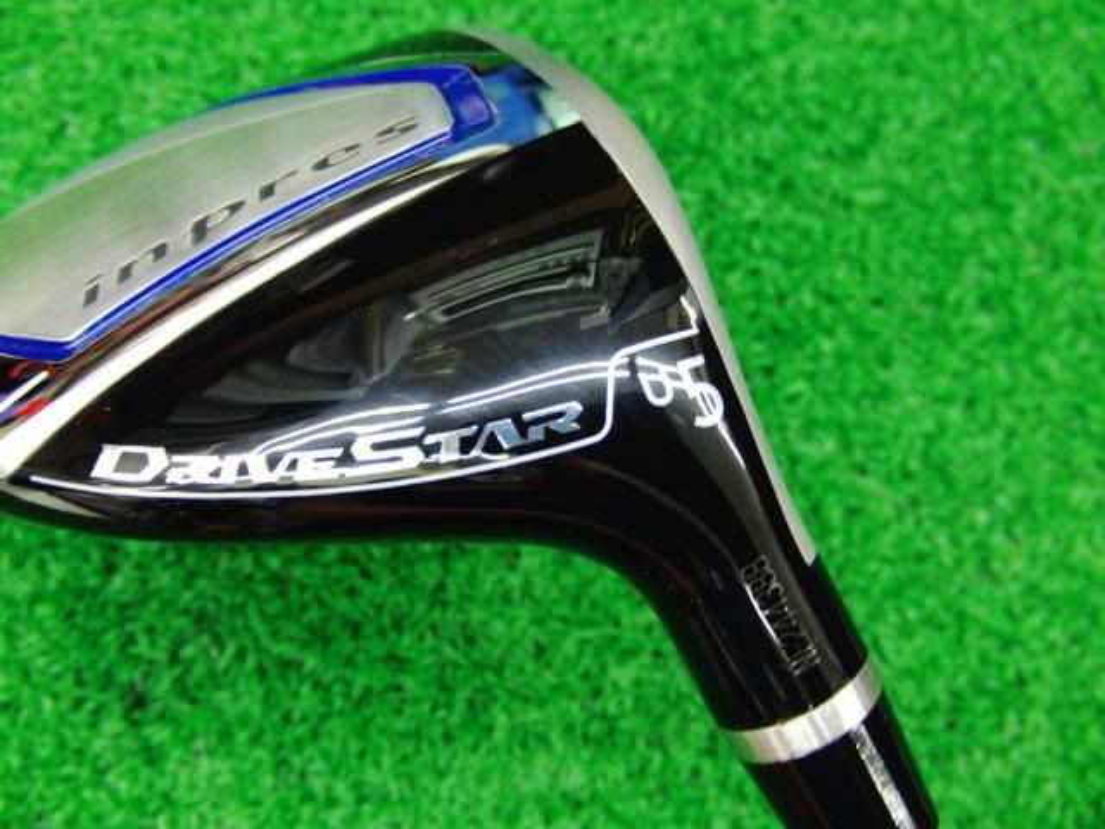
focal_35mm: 37
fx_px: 1181
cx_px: 552
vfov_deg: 38.7
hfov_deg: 50.1
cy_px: 414
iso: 400
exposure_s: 1/20
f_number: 3.6
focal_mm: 6.42
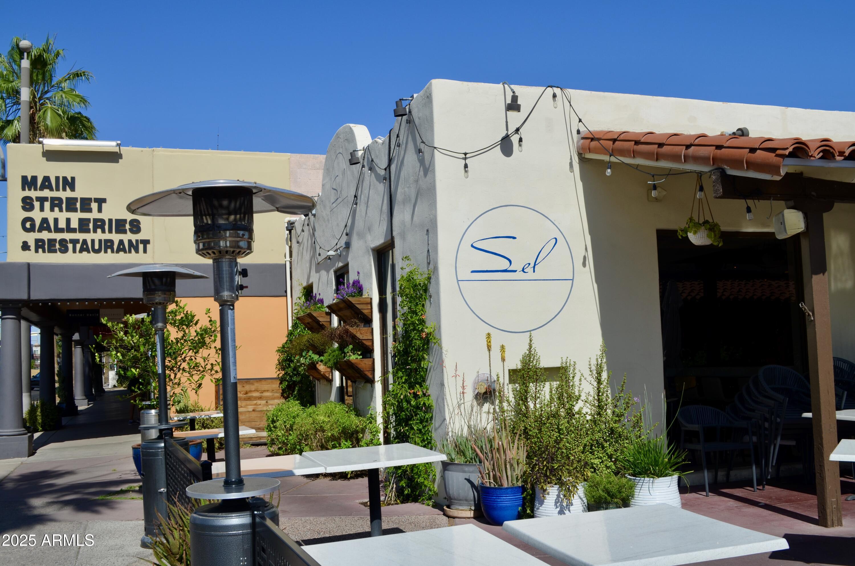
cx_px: 428
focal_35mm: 36
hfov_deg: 53.2
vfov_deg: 36.7
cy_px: 283
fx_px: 853
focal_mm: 24
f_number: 10
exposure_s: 1/400
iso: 100
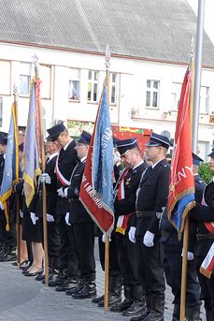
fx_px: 926
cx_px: 254
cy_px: 257
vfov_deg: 19.4
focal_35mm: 104
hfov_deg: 12.9
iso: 400
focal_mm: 28
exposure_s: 1/250
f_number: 8
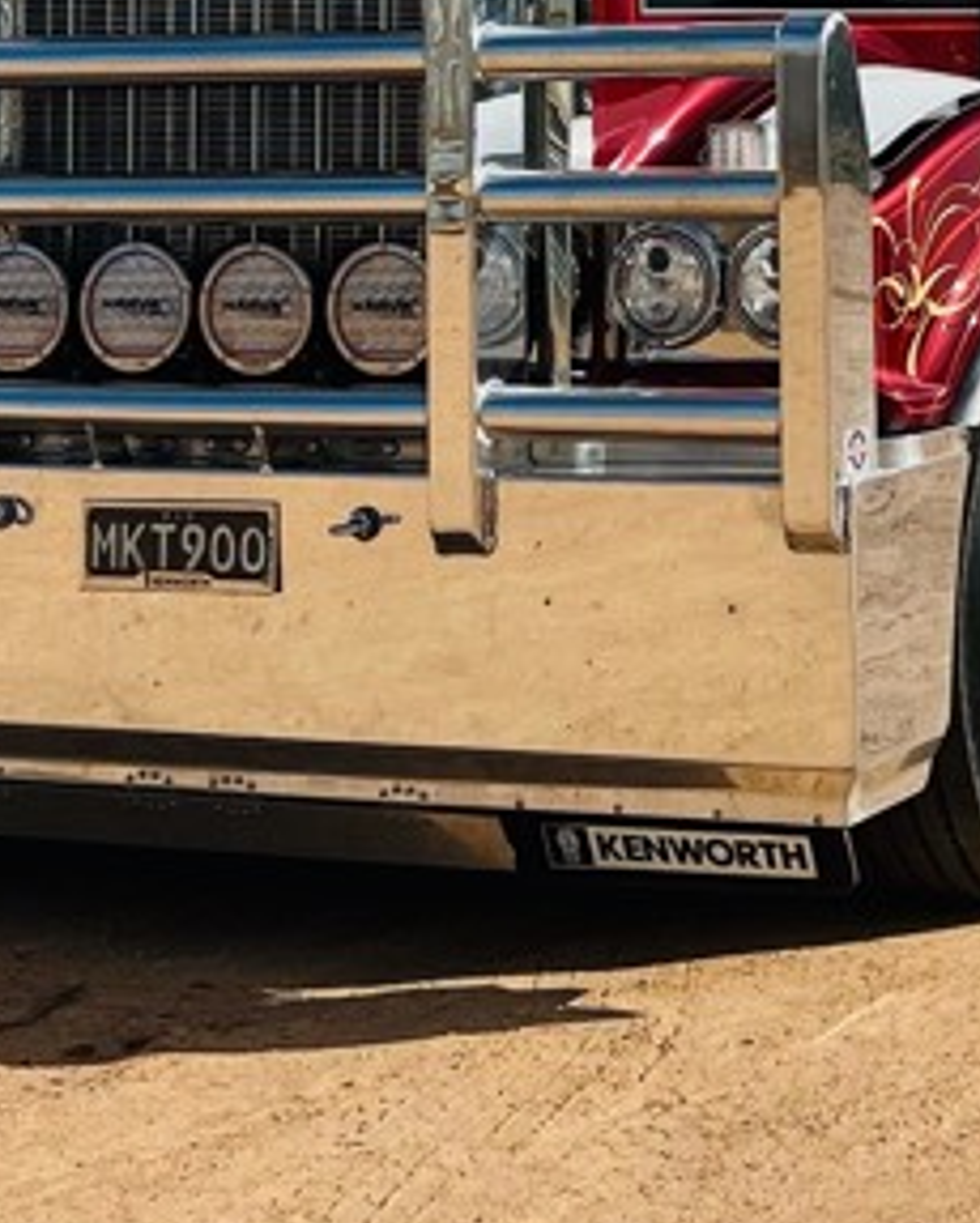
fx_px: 3839
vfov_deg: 17.5
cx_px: 1206
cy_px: -111
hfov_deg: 14.1
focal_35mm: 106
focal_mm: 5.7
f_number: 1.5
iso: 50
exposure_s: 1/6211
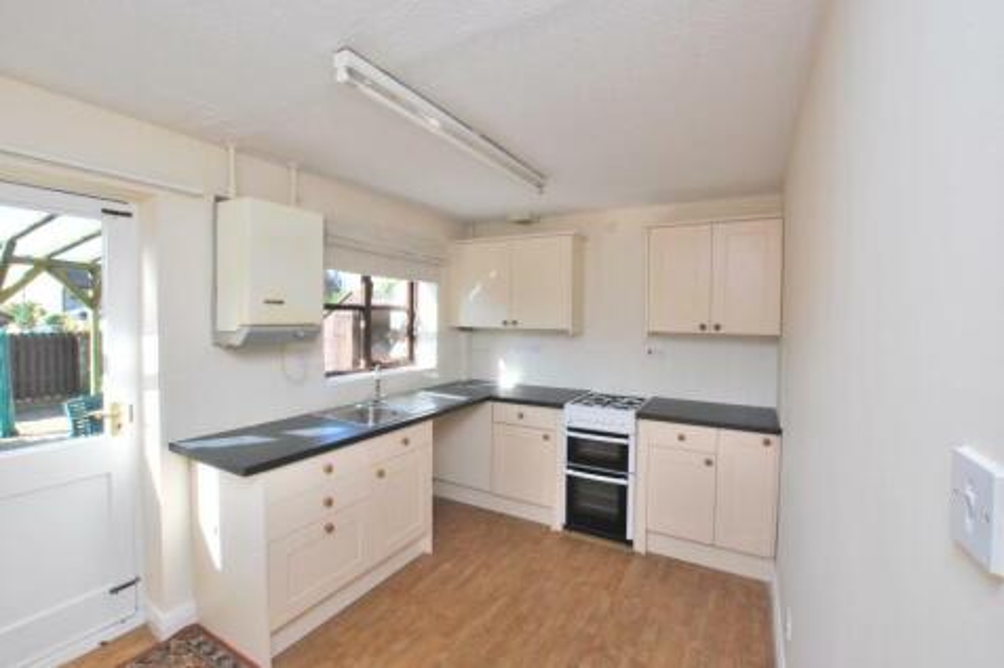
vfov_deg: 77.3
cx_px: 502
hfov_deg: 100.4
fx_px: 418
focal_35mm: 15
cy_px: 334
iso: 800
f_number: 13
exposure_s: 1/80
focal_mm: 10
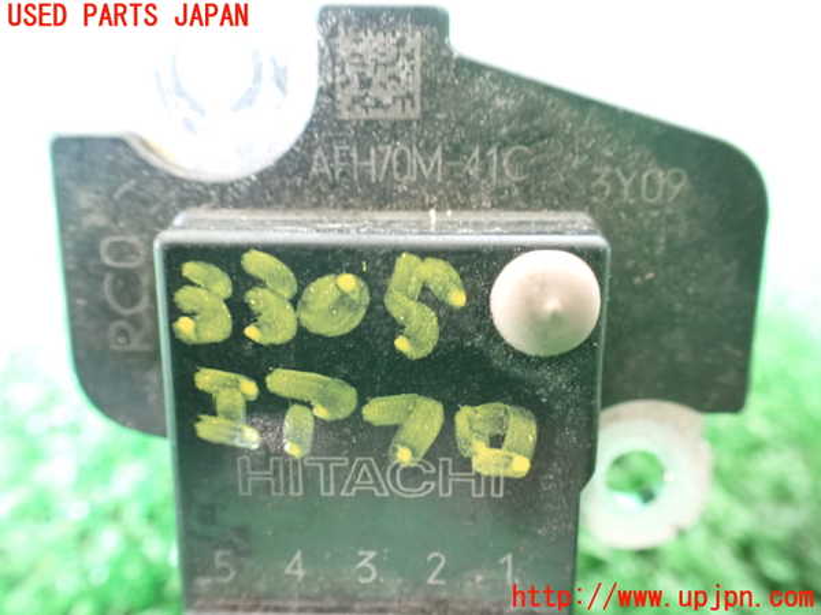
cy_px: 308
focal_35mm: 30
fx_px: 712
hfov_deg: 60.0
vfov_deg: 46.8
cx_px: 410
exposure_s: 1/30
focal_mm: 5.4
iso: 1250
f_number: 2.3
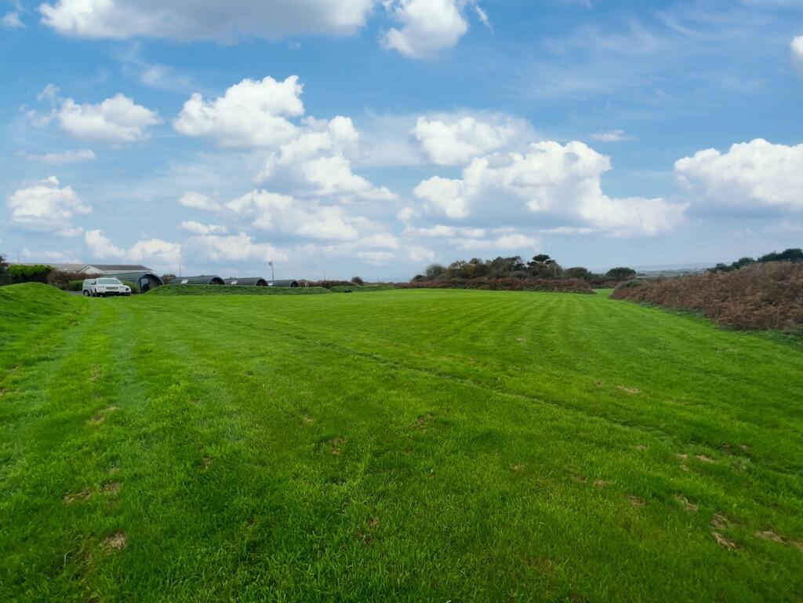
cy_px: 302
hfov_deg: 106.2
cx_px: 402
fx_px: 302
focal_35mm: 13
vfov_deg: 89.9
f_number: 1.8
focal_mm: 1.6
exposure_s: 1/349
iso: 32
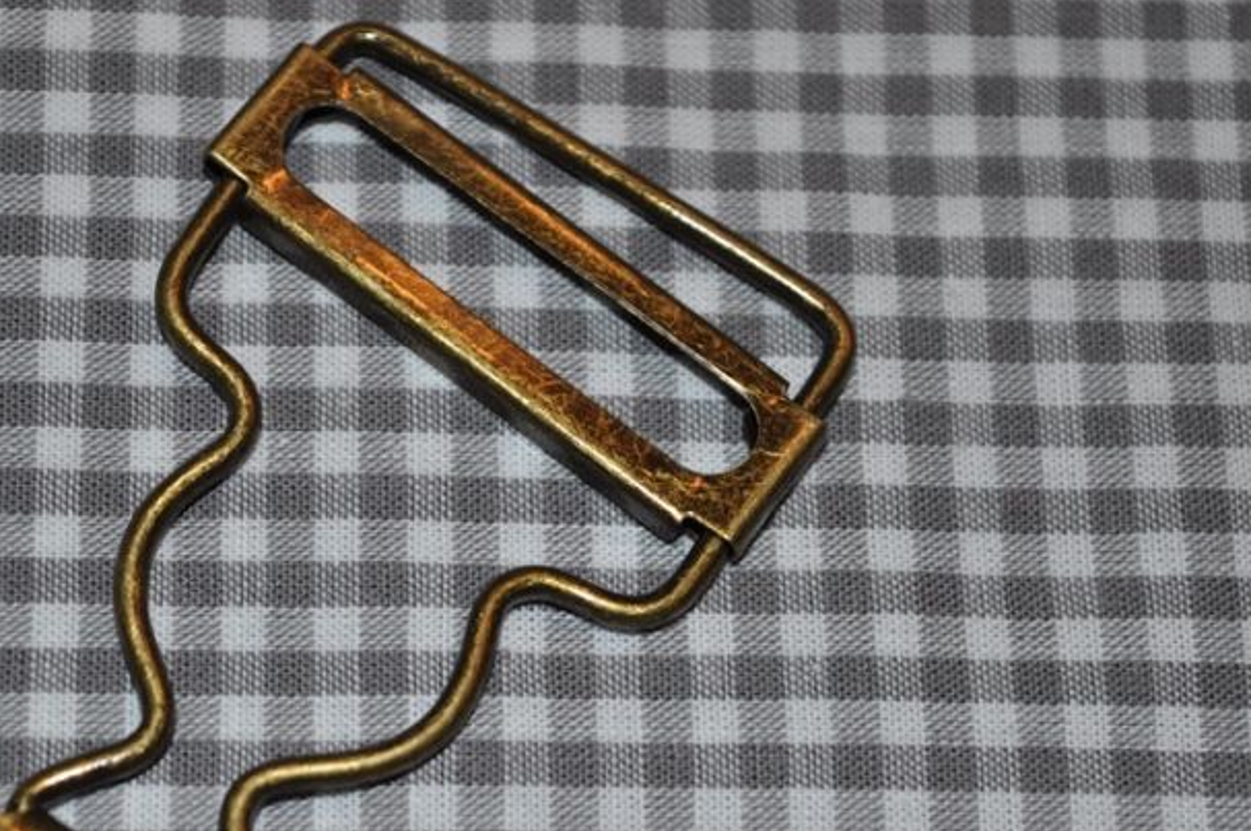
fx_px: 3771
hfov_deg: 18.8
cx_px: 443
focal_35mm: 109
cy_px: 514
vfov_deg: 12.6
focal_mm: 55
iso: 200
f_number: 5.6
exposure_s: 1/60
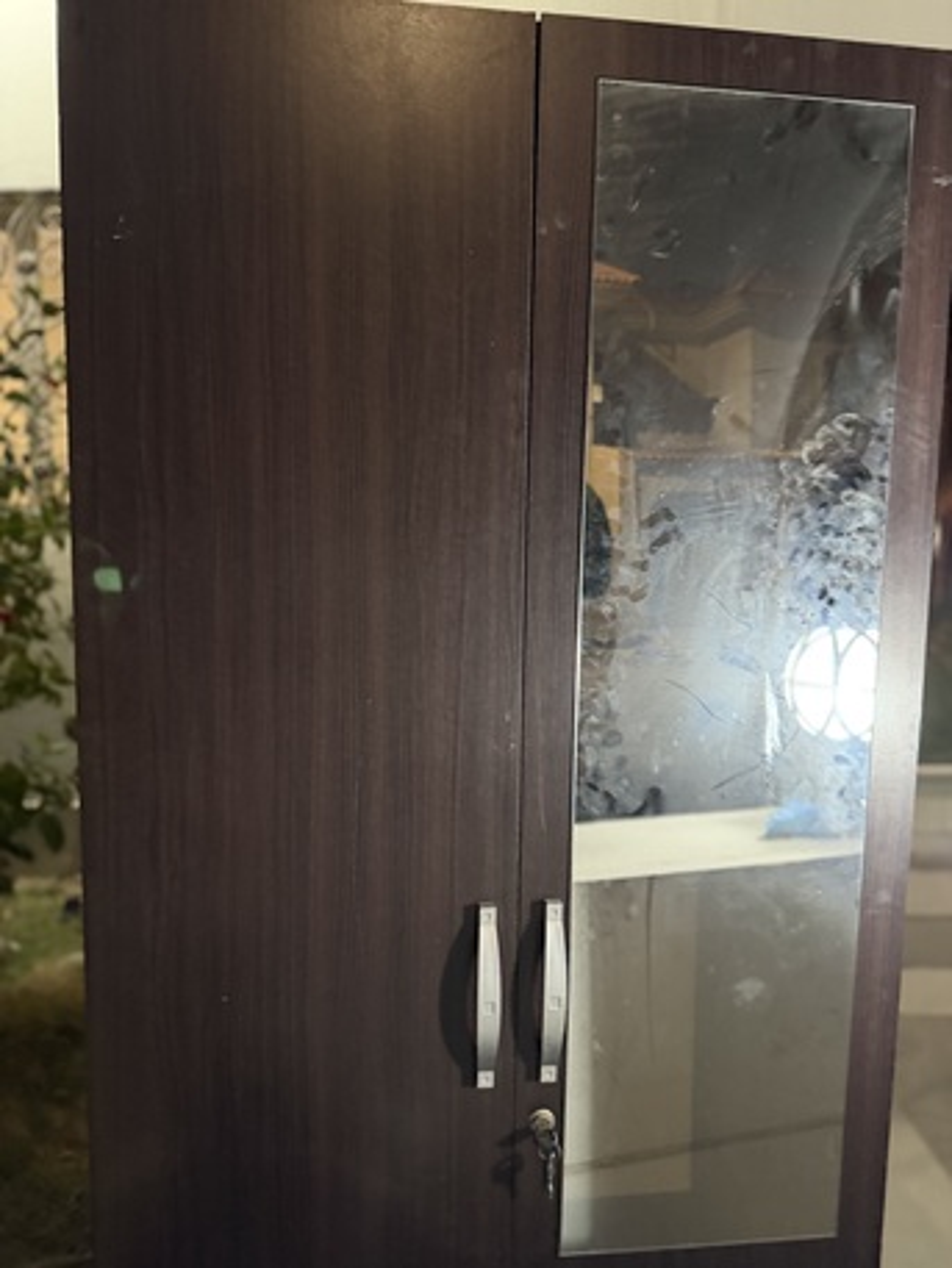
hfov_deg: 56.8
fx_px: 880
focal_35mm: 24
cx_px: 476
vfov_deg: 71.6
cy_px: 634
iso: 800
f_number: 1.78
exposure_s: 1/30
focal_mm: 6.76
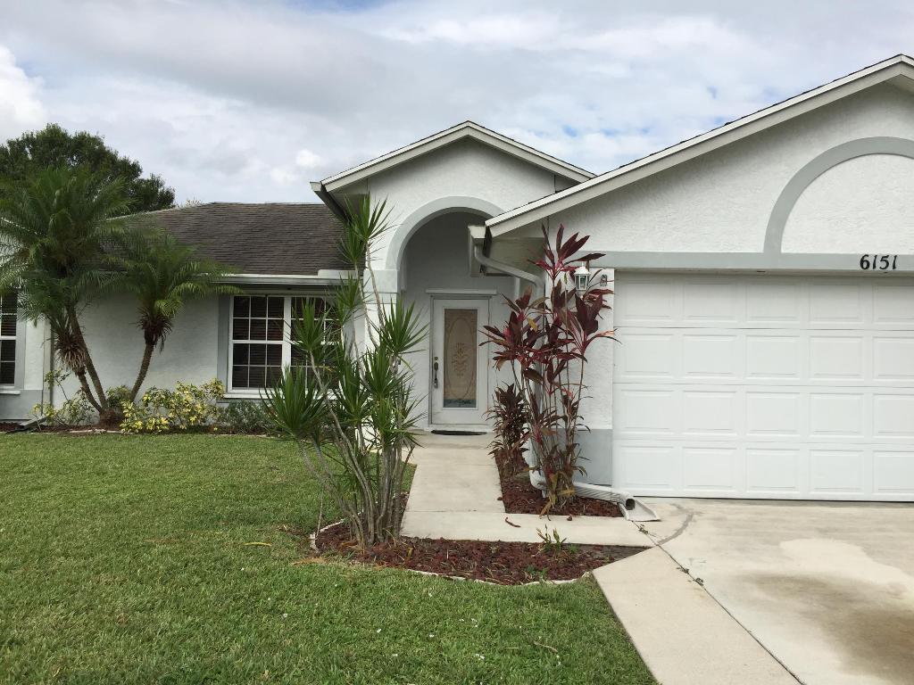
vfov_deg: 48.2
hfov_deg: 61.7
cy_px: 342
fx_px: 766
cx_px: 457
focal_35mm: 29
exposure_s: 1/1980
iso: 32
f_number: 2.2
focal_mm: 4.15
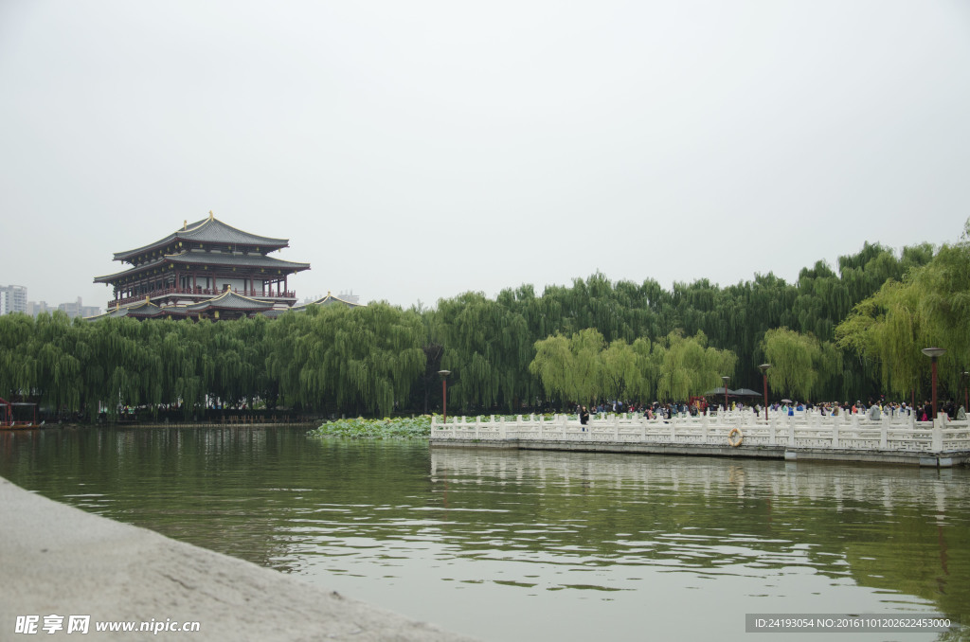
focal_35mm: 45
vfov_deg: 29.7
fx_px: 1210
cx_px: 485
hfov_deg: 43.7
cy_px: 321
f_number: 4.2
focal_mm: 30
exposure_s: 1/640
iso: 400
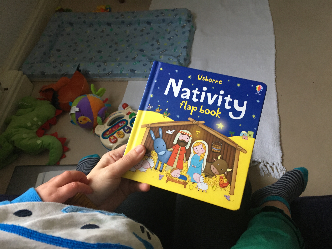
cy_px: 124
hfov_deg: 61.7
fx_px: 278
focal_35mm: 29
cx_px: 166
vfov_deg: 48.2
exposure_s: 1/33
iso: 160
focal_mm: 4.15
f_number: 2.2
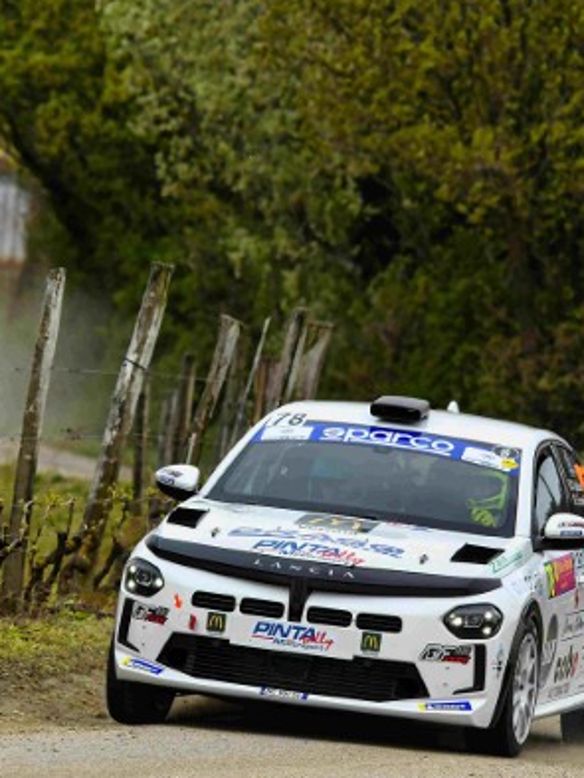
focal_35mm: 440
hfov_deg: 3.4
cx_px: 228
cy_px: 432
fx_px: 9892
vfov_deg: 4.5
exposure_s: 1/2500
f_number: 7.1
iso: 640
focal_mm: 250
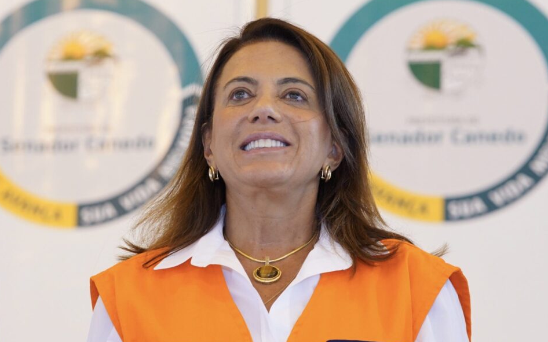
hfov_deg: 14.9
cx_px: 266
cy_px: 163
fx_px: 2091
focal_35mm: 140
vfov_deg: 9.4
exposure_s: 1/160
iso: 1600
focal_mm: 85
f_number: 3.5
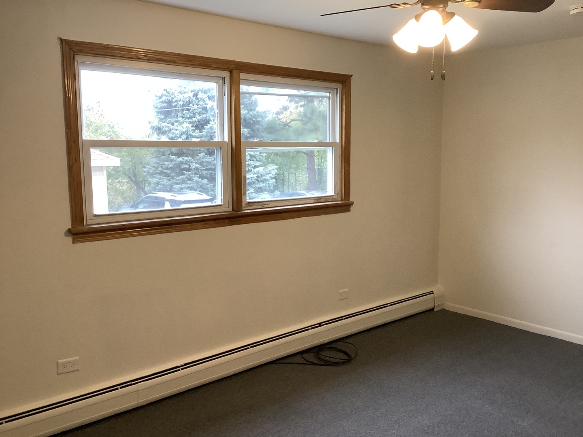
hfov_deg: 58.4
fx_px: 522
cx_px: 292
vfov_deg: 45.4
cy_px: 218
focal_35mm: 31
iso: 125
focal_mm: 3.3
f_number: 2.4
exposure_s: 1/60
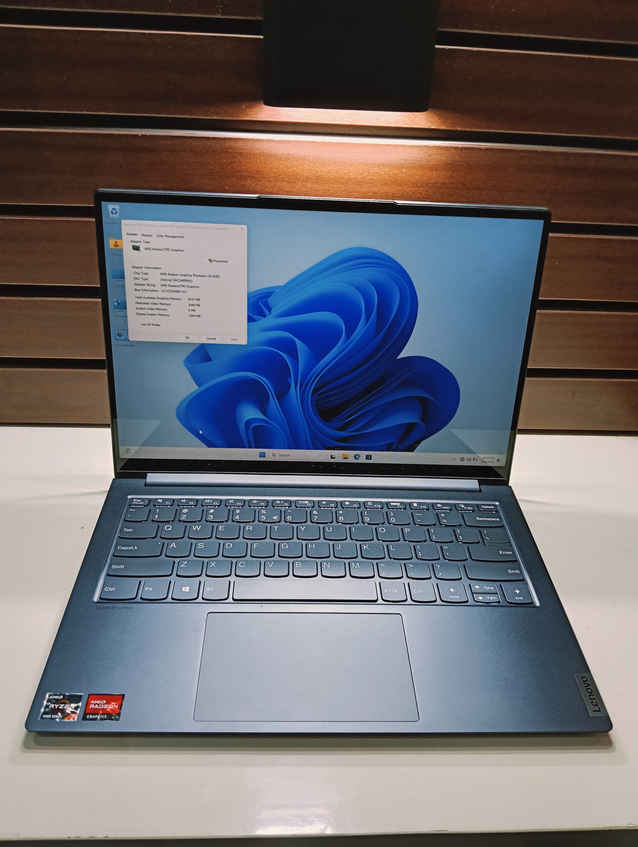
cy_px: 424
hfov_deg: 51.5
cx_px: 319
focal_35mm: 27
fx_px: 662
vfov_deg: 65.2
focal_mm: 3.98
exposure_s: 1/30
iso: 320
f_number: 1.8
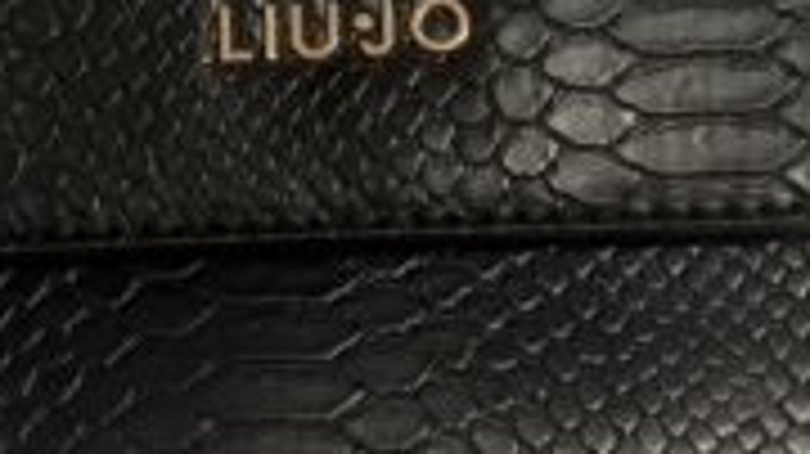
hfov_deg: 33.2
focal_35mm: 63
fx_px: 1352
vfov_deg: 19.0
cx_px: 297
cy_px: 135
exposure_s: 1/33
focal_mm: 5.1
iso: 400
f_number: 1.6
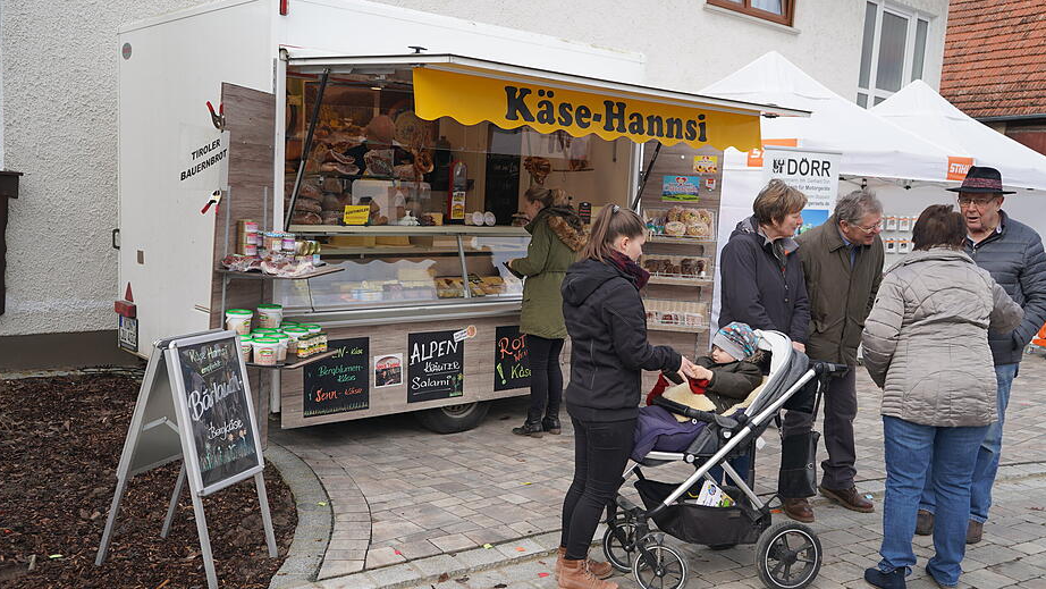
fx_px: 915
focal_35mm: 33
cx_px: 518
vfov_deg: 35.6
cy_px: 317
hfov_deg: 59.5
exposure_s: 1/320
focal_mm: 31
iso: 100
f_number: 4.5
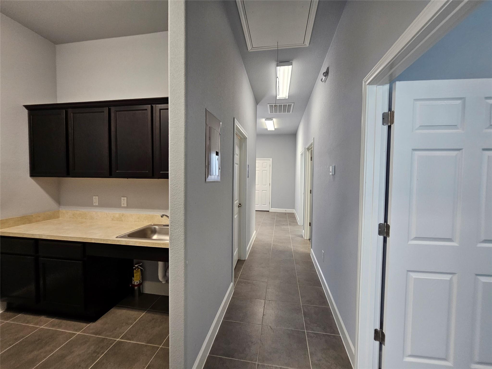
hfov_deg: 106.2
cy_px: 184
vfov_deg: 89.9
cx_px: 246
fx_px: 185
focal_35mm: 13
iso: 200
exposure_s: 1/60
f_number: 2.2
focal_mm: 2.2
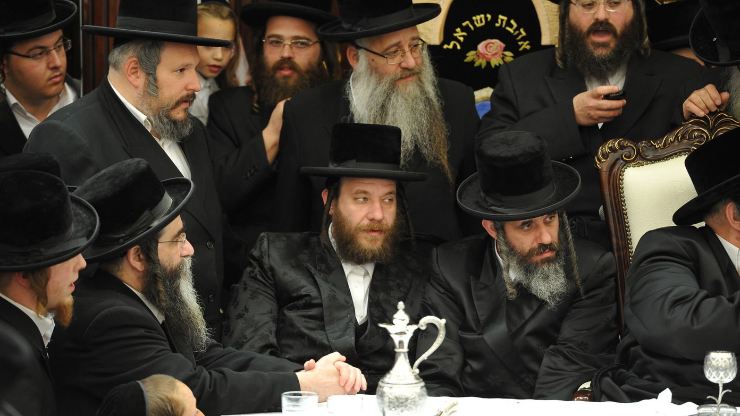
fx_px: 3924
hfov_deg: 10.8
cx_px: 370
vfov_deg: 6.1
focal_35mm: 200
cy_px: 216
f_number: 3.5
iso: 1250
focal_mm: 190
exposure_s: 1/100
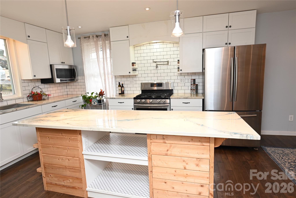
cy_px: 99
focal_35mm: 20
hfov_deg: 84.0
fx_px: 164
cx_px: 148
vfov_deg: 61.9
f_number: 4
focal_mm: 20
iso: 280
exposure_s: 1/60
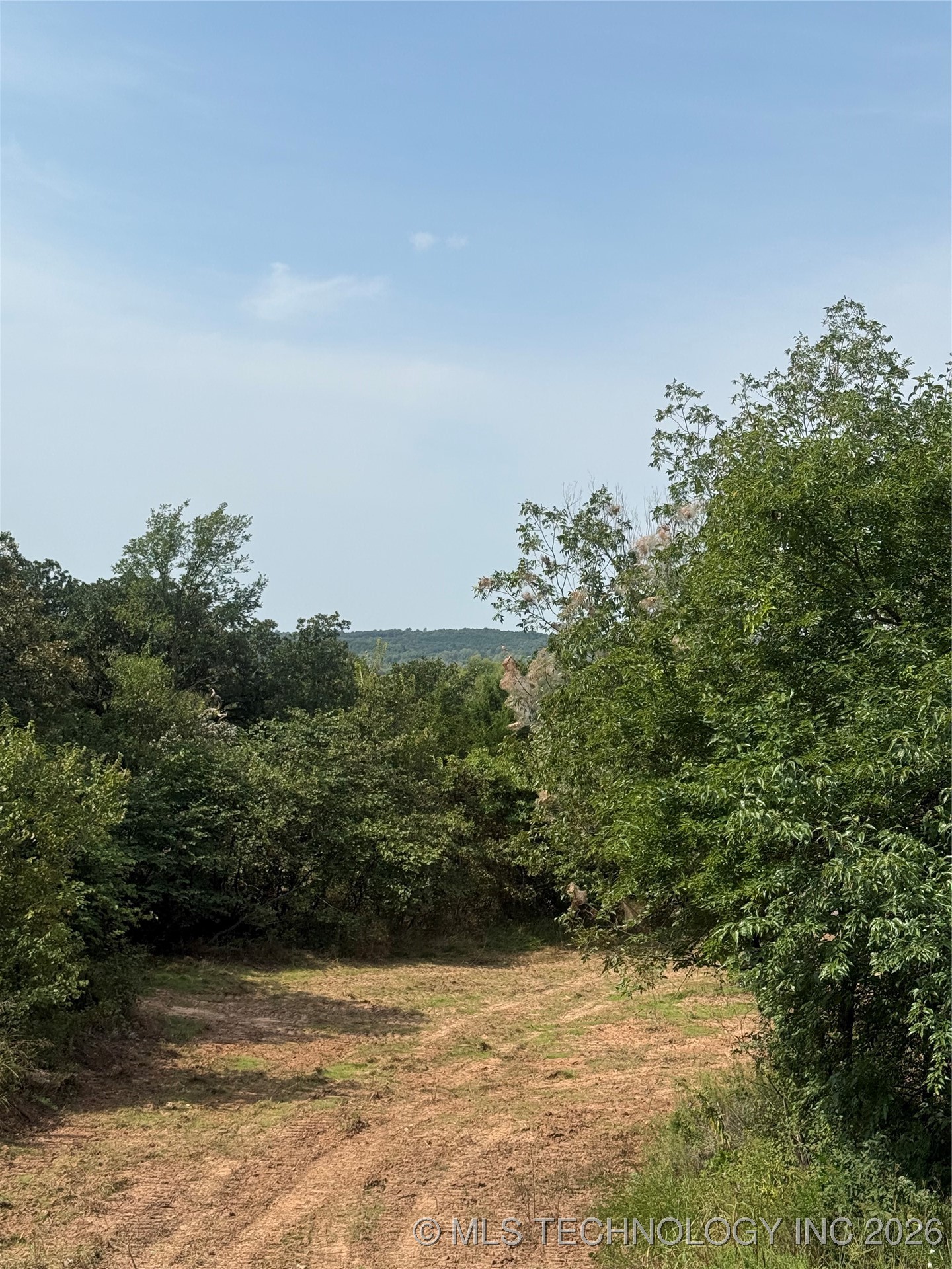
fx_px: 1760
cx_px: 476
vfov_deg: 39.7
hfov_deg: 30.3
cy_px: 634
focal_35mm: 48
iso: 64
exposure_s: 1/6024
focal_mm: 6.76
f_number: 1.78
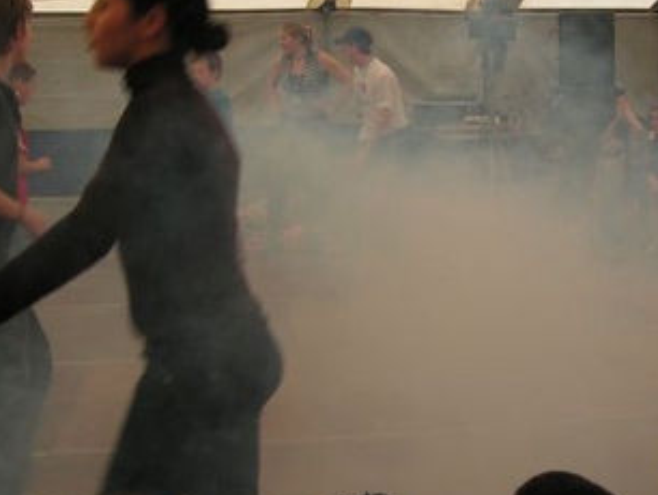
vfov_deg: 23.7
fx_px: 1179
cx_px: 409
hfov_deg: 31.0
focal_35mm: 62
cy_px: 206
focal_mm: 6.3
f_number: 3.5
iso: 50
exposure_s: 1/50
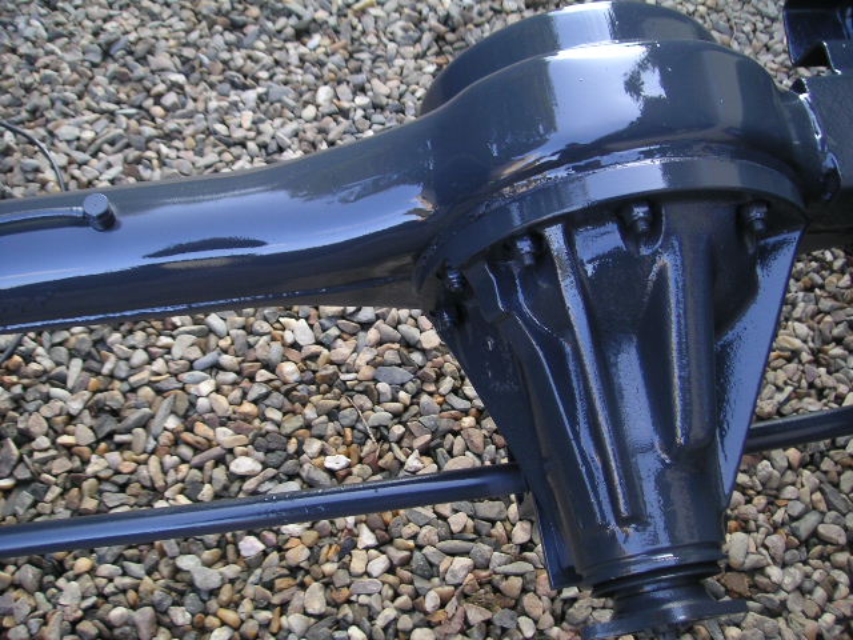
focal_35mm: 38
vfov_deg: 37.7
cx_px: 426
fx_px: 936
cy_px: 320
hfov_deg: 49.0
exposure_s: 1/45
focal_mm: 5.9
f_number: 2.8
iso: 50
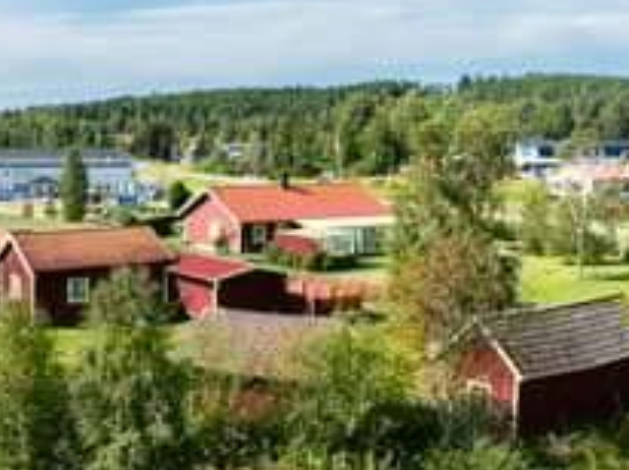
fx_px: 889
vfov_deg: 29.6
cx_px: 137
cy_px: 195
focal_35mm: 49
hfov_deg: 37.7
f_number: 4
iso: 100
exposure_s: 1/60
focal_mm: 12.29
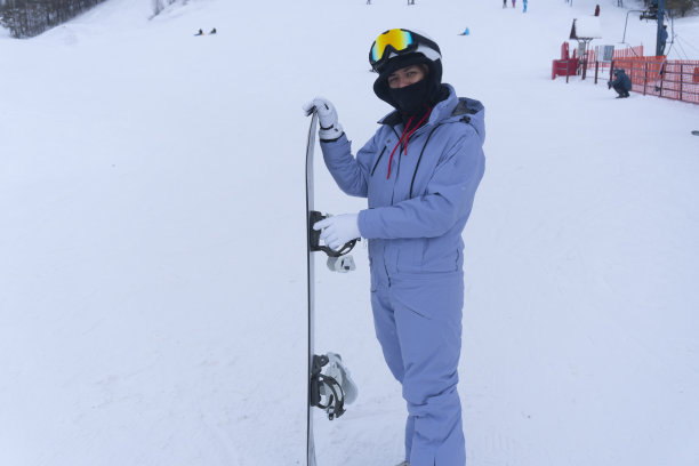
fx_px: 728
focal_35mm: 38
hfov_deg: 51.3
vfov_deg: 35.5
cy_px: 233
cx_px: 350
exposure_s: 1/500
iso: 200
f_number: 6.3
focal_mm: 25
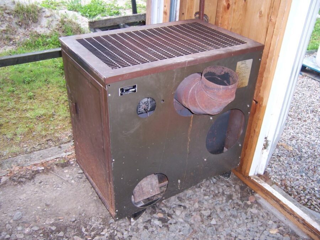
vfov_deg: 42.9
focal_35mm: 33
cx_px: 160
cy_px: 120
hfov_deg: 55.4
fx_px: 305
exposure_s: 1/60
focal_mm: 5.5
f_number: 2.8
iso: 80
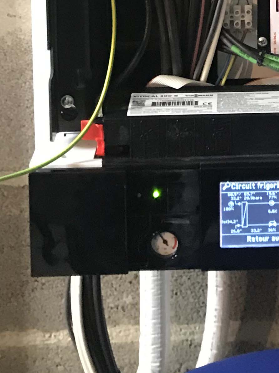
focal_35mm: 95
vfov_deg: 17.7
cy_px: -242
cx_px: 293
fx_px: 1021
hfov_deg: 15.2
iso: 100
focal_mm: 3.99
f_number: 1.8
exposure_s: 1/14
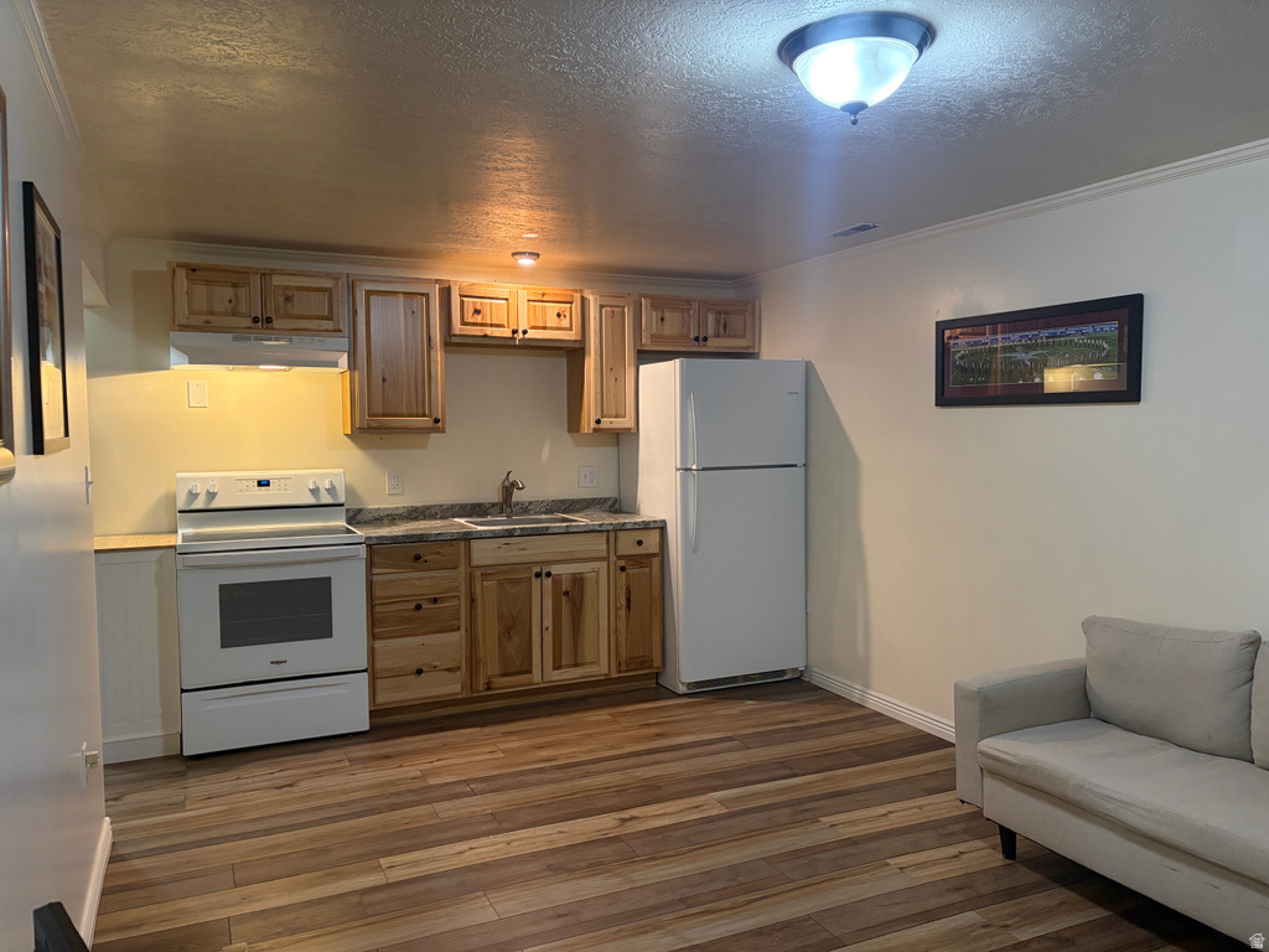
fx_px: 953
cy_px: 476
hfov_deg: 67.3
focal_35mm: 26
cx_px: 634
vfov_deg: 53.1
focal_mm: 5.96
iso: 250
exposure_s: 1/60
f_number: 1.6
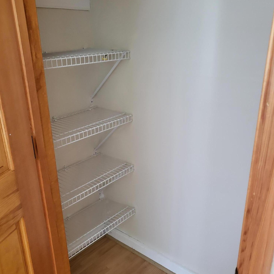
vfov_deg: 52.5
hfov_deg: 52.5
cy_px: 144
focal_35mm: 31
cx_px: 137
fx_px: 278
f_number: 1.8
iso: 320
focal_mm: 4.25
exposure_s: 1/40
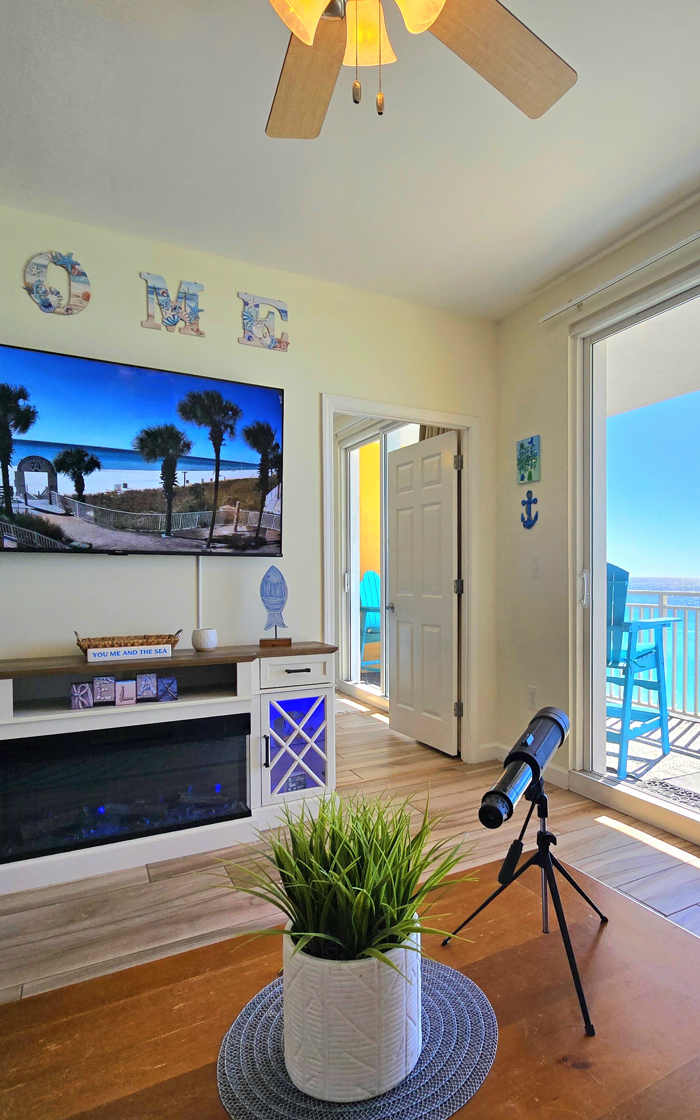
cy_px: 576
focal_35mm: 19
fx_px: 580
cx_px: 454
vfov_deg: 88.0
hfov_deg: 61.0
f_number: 2.2
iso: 50
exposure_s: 1/323
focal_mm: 2.2
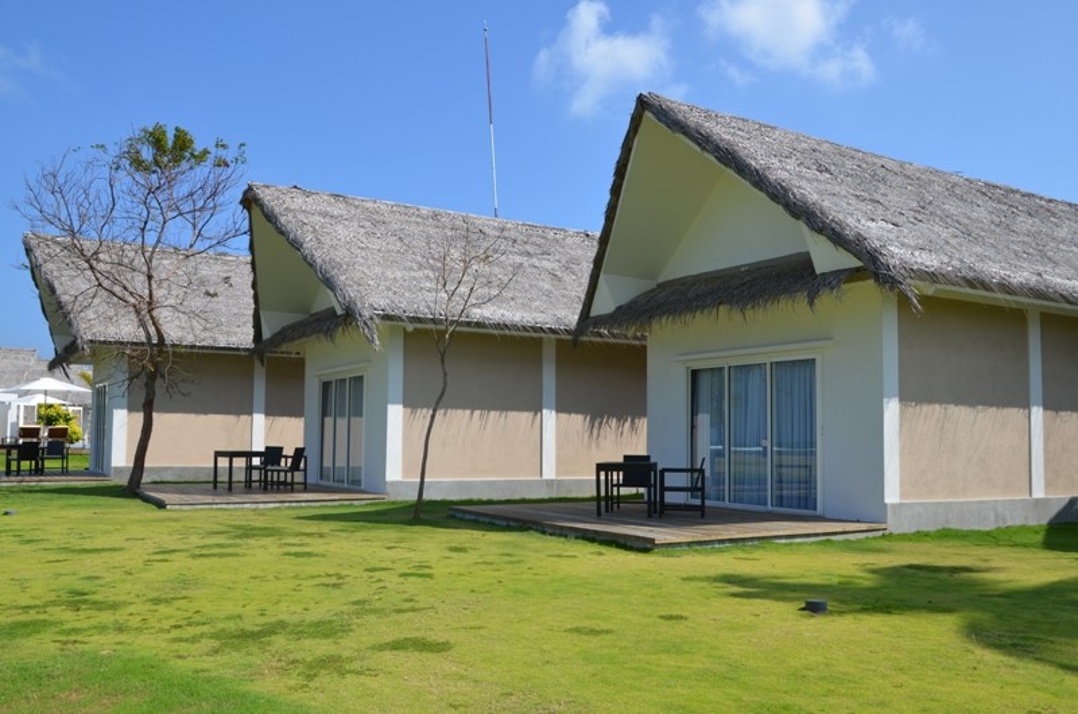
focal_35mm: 32
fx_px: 941
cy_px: 357
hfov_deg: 59.6
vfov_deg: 41.5
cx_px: 539
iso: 100
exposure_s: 1/250
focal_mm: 21
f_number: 8
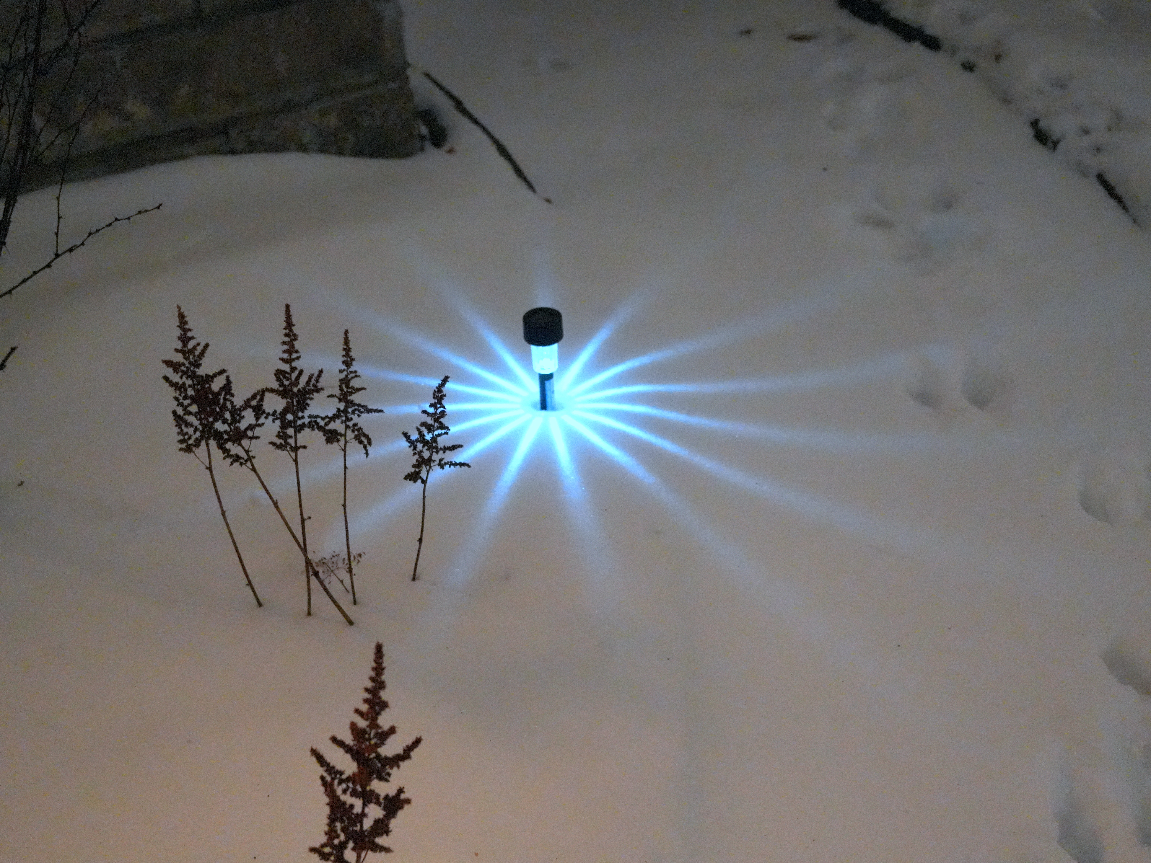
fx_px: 1662
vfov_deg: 29.1
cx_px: 589
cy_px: 431
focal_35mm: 50
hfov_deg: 38.2
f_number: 5.6
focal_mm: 46
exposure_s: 1/10
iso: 12800
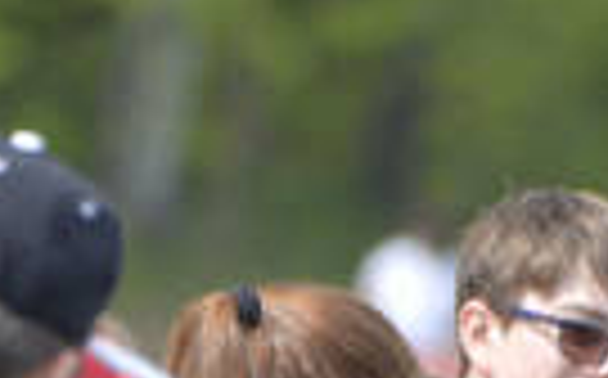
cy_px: 947
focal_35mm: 1689
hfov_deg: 1.2
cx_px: 1211
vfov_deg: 0.8
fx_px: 27952
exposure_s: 1/1250
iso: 400
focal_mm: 350
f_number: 6.3
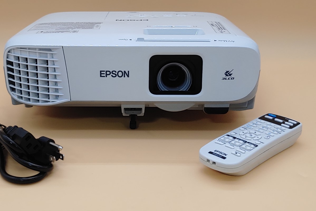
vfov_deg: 24.6
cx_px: 127
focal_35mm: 55
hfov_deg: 36.1
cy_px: 86
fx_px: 483
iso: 50
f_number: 1.8
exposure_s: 1/119
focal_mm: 4.36
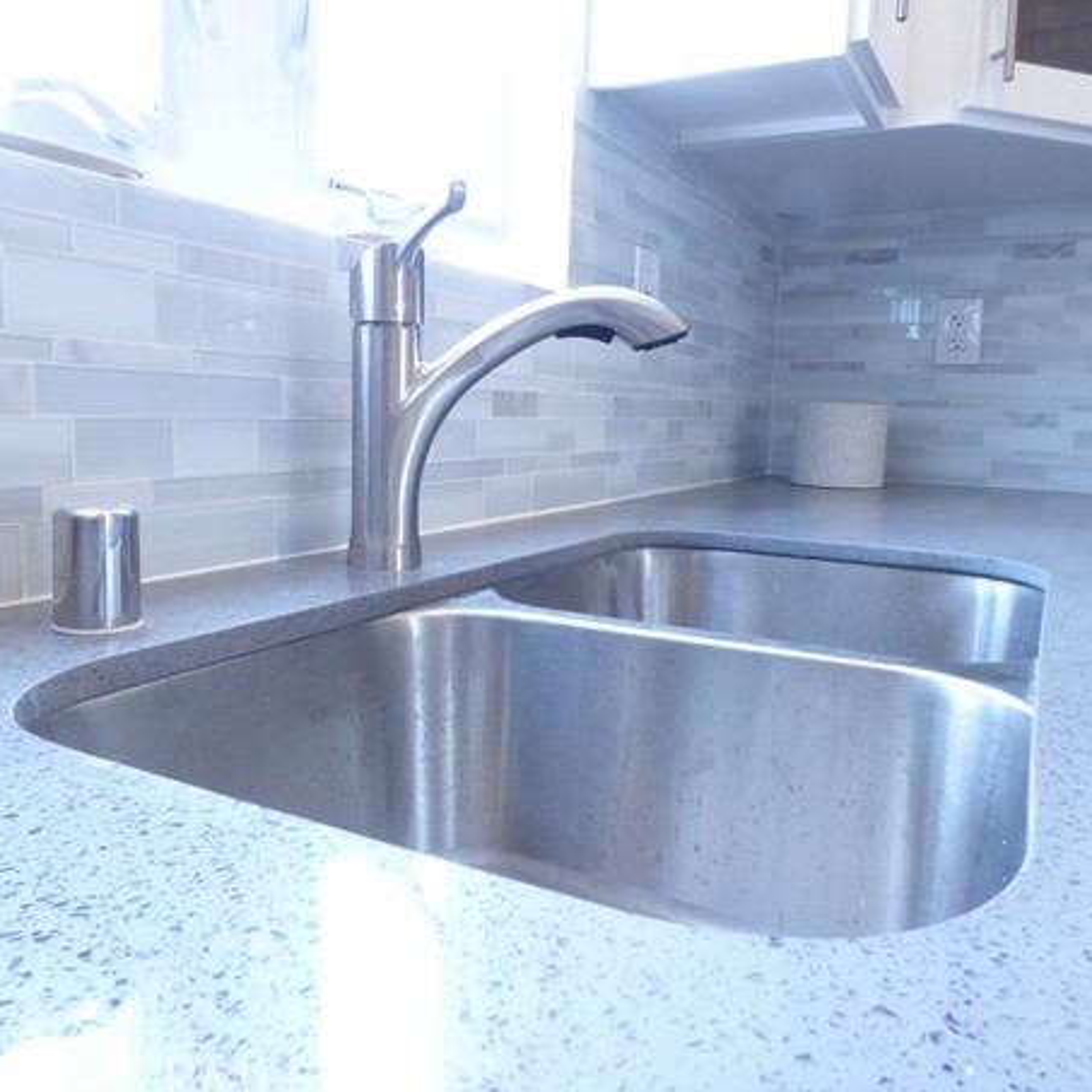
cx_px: 559
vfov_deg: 62.9
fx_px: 892
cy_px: 535
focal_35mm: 25
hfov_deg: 62.9
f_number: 2.8
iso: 400
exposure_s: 1/50
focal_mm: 3.58
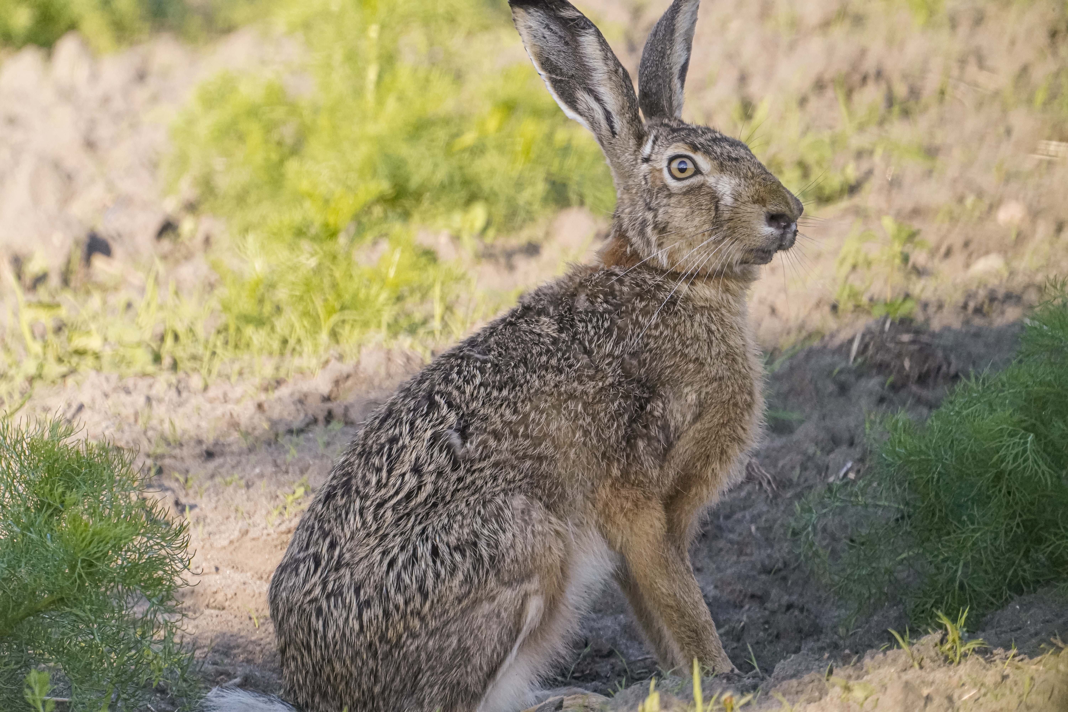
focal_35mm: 758
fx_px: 22486
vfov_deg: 1.8
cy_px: 356
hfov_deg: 2.7
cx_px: 534
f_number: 11
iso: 6400
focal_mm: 758
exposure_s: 1/1250
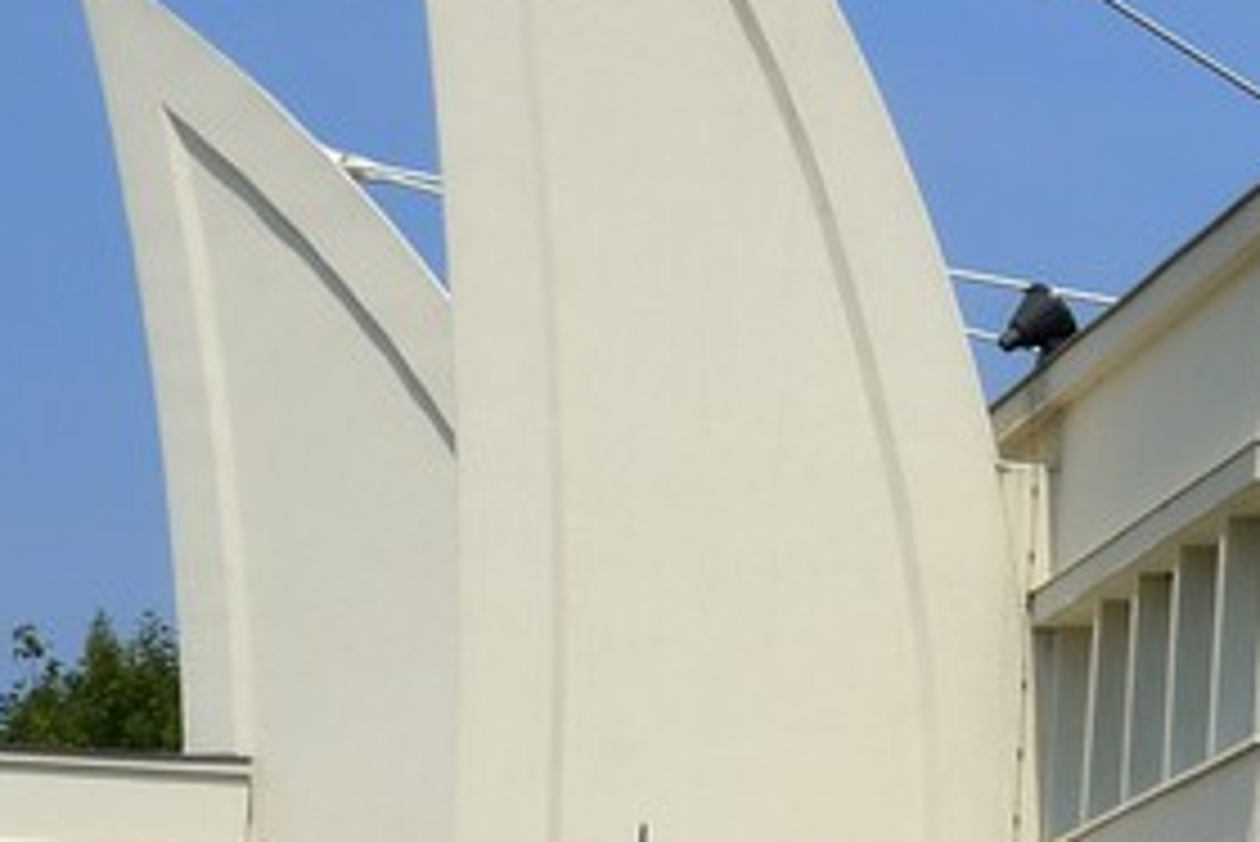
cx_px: 3334
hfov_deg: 8.4
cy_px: 423
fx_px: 7599
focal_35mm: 217
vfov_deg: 6.3
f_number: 13
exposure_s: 1/400
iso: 200
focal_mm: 38
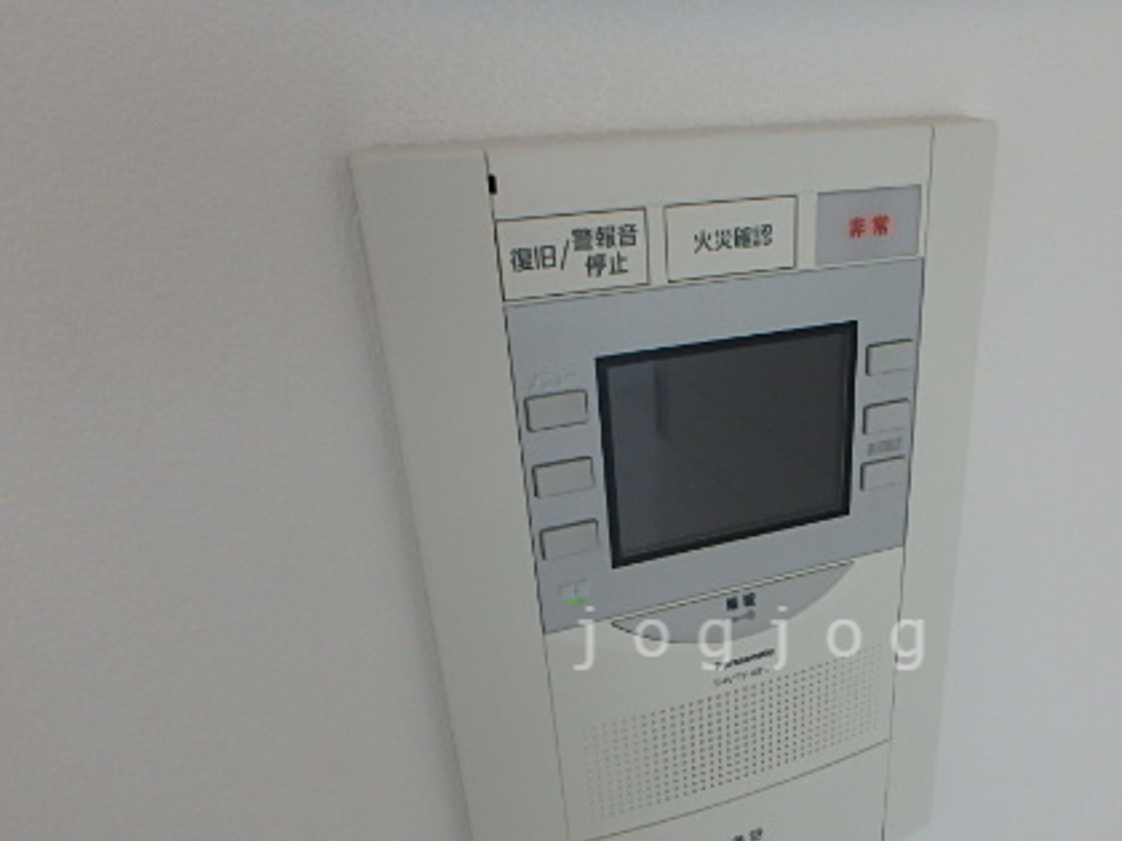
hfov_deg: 55.5
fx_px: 1037
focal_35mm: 32
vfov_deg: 42.7
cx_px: 756
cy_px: 638
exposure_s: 1/160
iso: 200
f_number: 3.5
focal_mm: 3.7
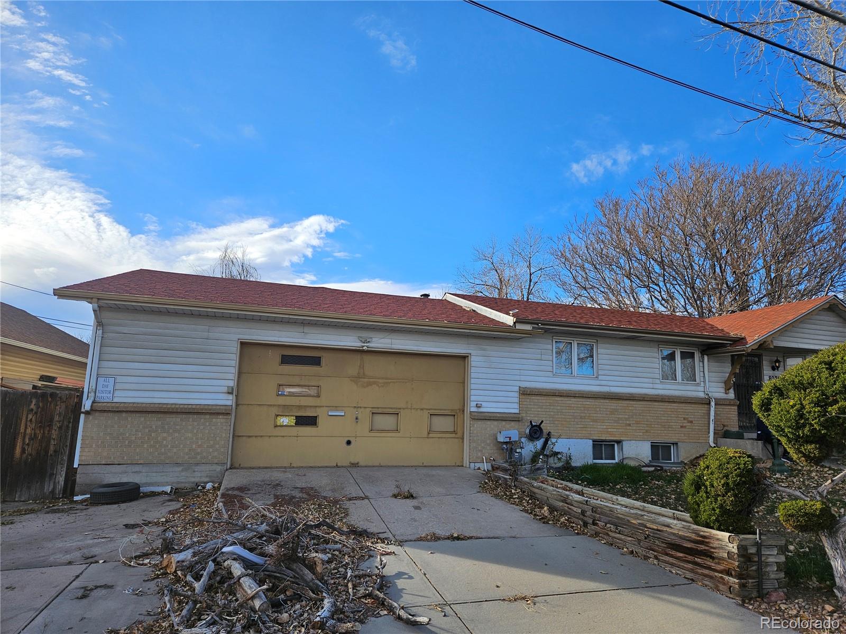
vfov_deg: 58.9
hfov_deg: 73.9
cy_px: 317
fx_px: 562
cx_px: 423
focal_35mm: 23
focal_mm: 5.4
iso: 25
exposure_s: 1/1384
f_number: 1.8
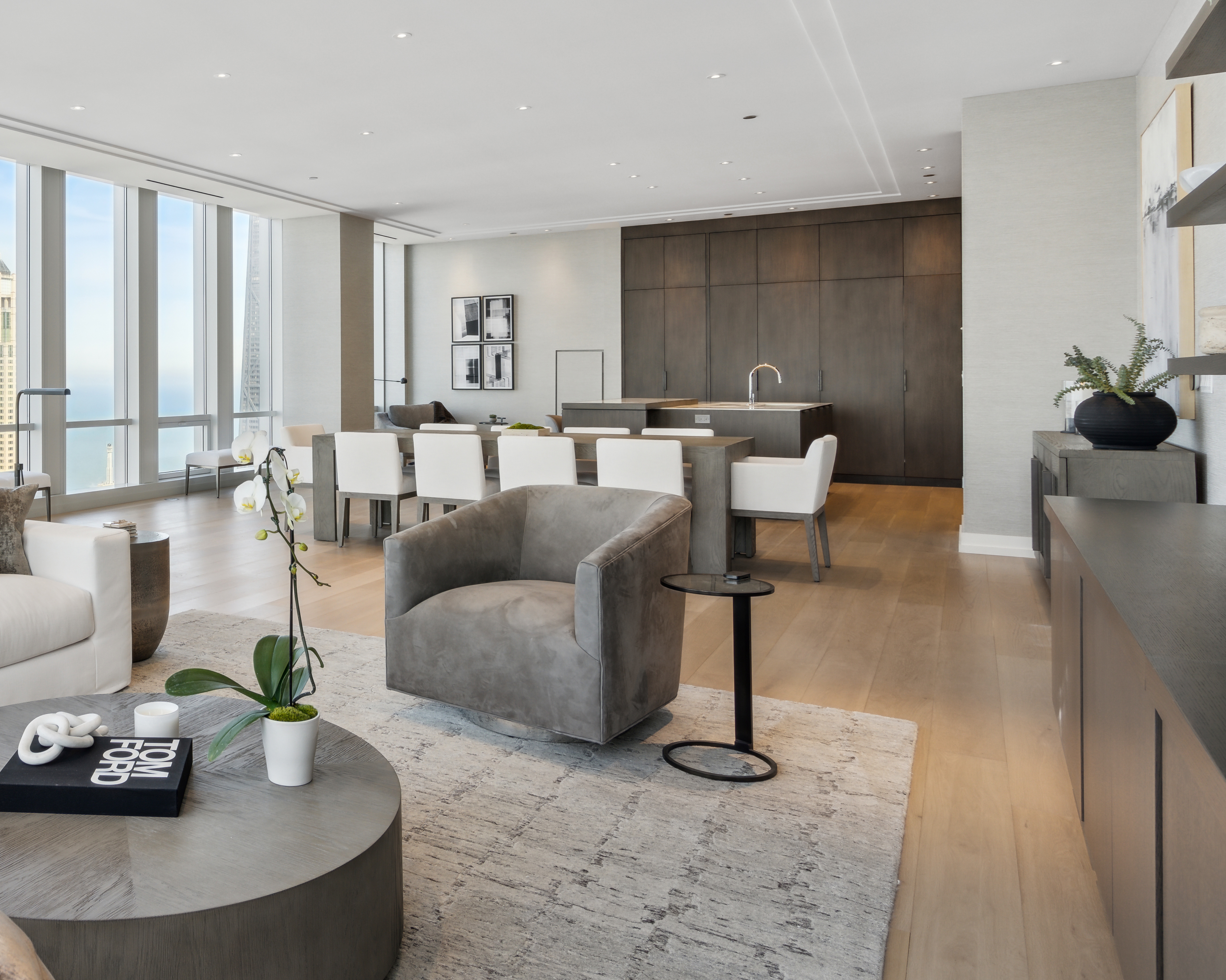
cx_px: 201
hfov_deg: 57.9
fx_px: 980
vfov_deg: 52.7
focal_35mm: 27
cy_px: 379
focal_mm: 16
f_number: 8
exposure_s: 1/8
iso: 200
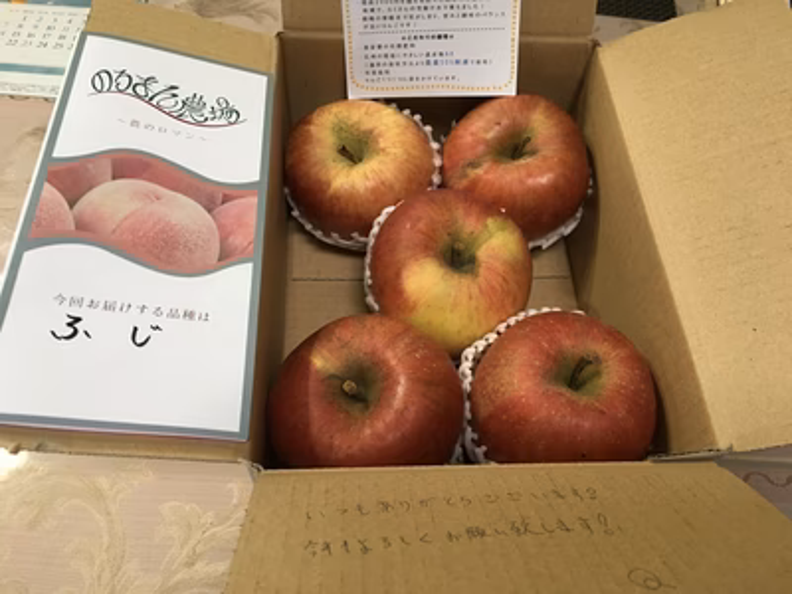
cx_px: 396
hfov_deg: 61.7
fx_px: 664
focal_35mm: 29
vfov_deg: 48.2
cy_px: 297
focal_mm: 4.15
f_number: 2.2
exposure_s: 1/30
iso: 125
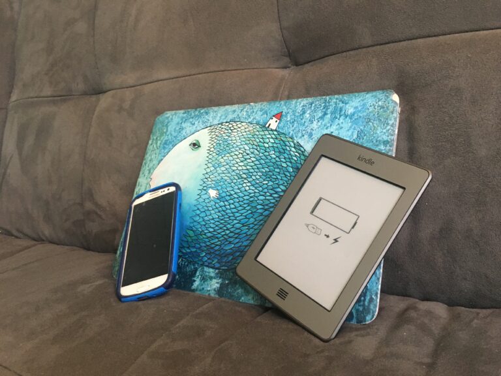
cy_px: 188
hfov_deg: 61.7
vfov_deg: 48.2
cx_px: 250
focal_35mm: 29
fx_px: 420
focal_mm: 4.15
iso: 200
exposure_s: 1/24
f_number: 2.2
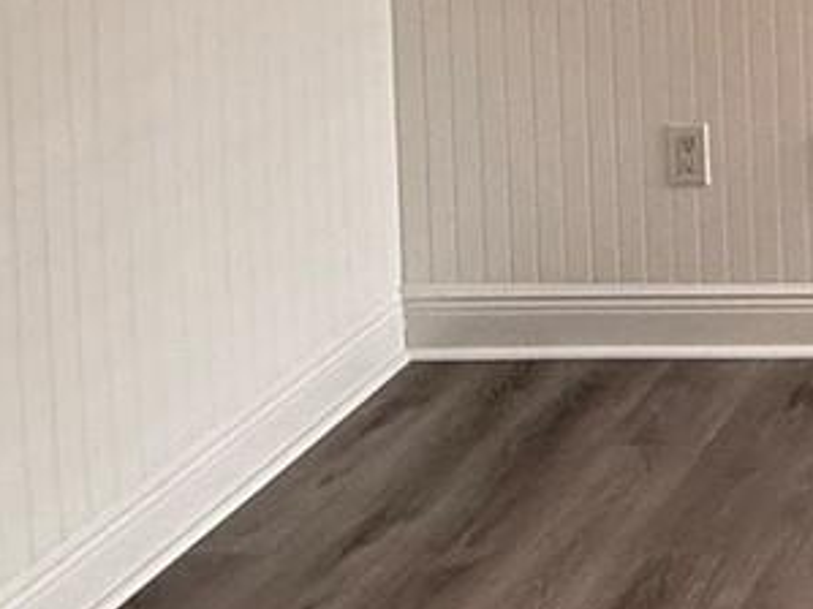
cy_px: -424
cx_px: 1387
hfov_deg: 20.2
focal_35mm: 75
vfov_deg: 16.9
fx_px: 1761
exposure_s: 1/120
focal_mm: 2.22
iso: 200
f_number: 2.2
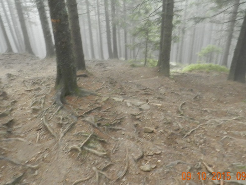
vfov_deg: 46.7
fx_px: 213
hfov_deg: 59.9
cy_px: 80
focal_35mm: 30
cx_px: 120
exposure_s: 1/4
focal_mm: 4
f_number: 3.4
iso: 200
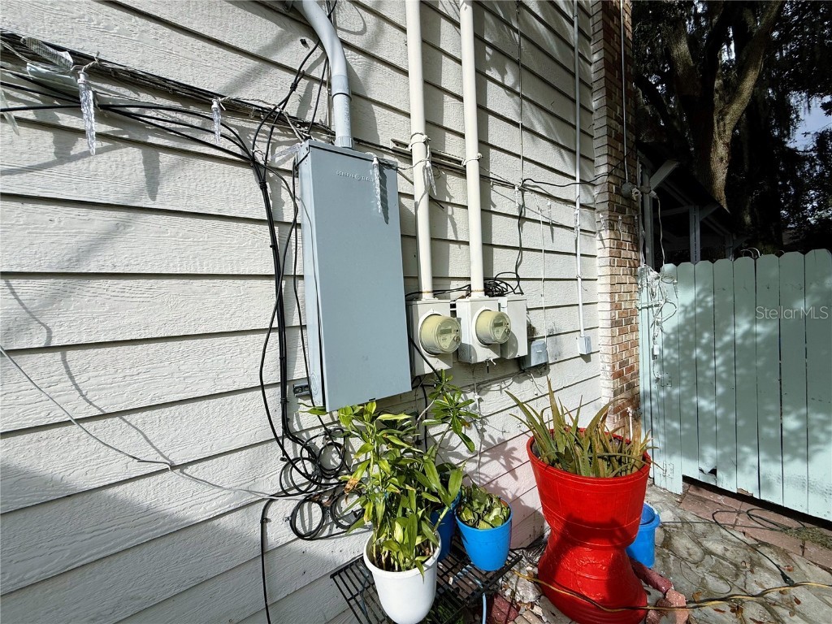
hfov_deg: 102.1
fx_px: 336
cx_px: 416
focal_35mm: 14
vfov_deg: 85.7
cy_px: 312
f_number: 2.2
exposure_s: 1/2024
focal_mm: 2.22
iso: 50
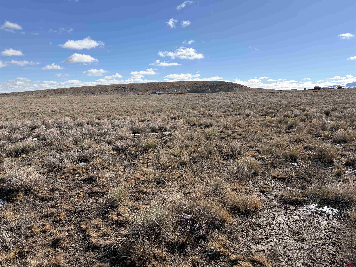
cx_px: 178
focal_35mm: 26
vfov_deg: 53.1
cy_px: 134
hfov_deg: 67.3
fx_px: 267
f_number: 1.6
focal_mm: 5.96
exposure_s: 1/4608
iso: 50
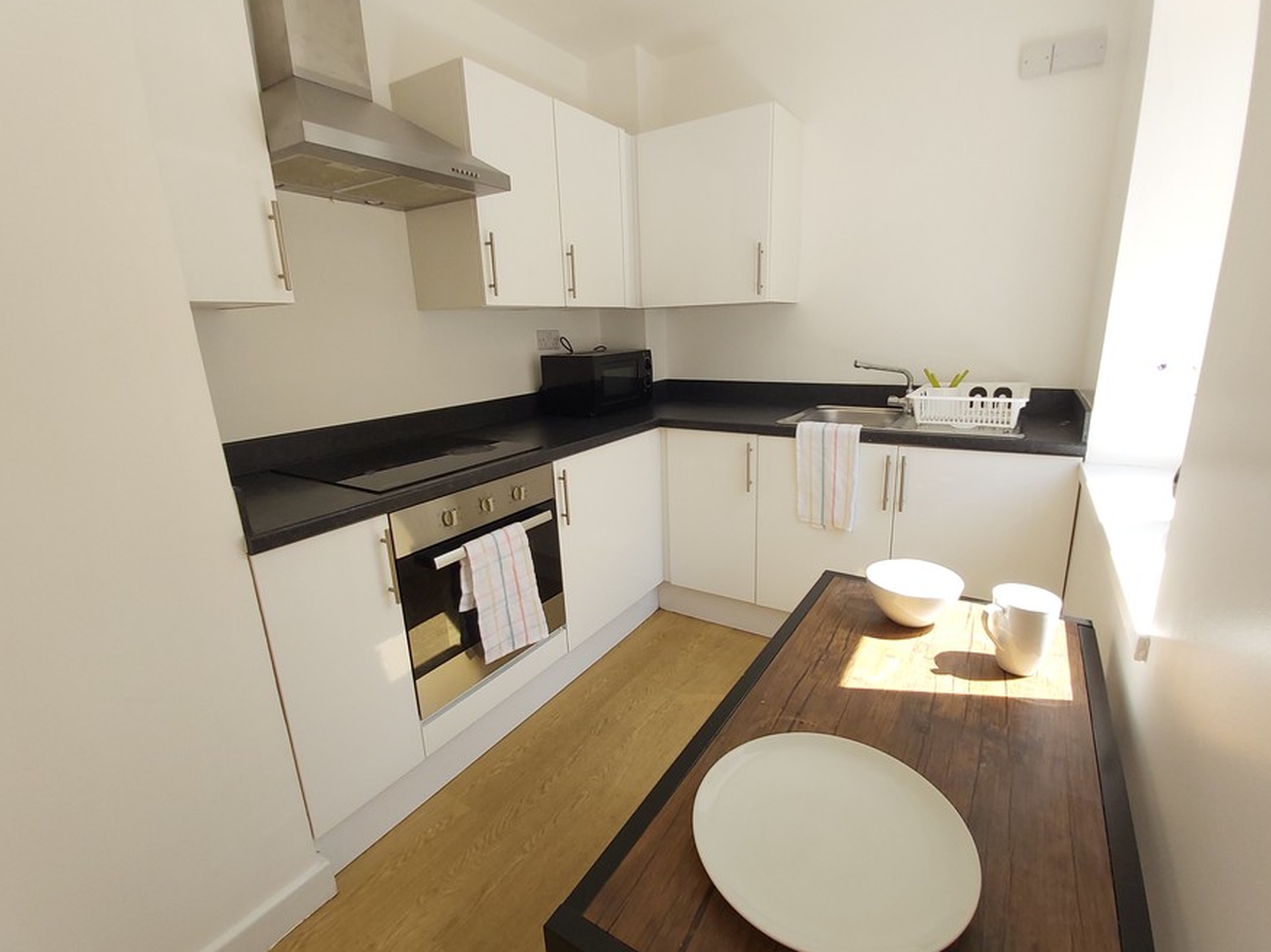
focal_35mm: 14
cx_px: 653
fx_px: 514
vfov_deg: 85.6
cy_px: 490
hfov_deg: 102.1
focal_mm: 1.42
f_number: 2.2
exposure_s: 1/107
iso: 40
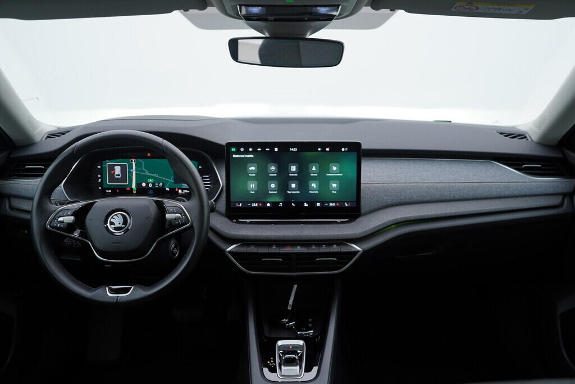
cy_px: 192
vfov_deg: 36.9
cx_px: 288
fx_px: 575
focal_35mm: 36
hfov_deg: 53.1
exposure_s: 1/80
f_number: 2.8
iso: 125
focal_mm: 24
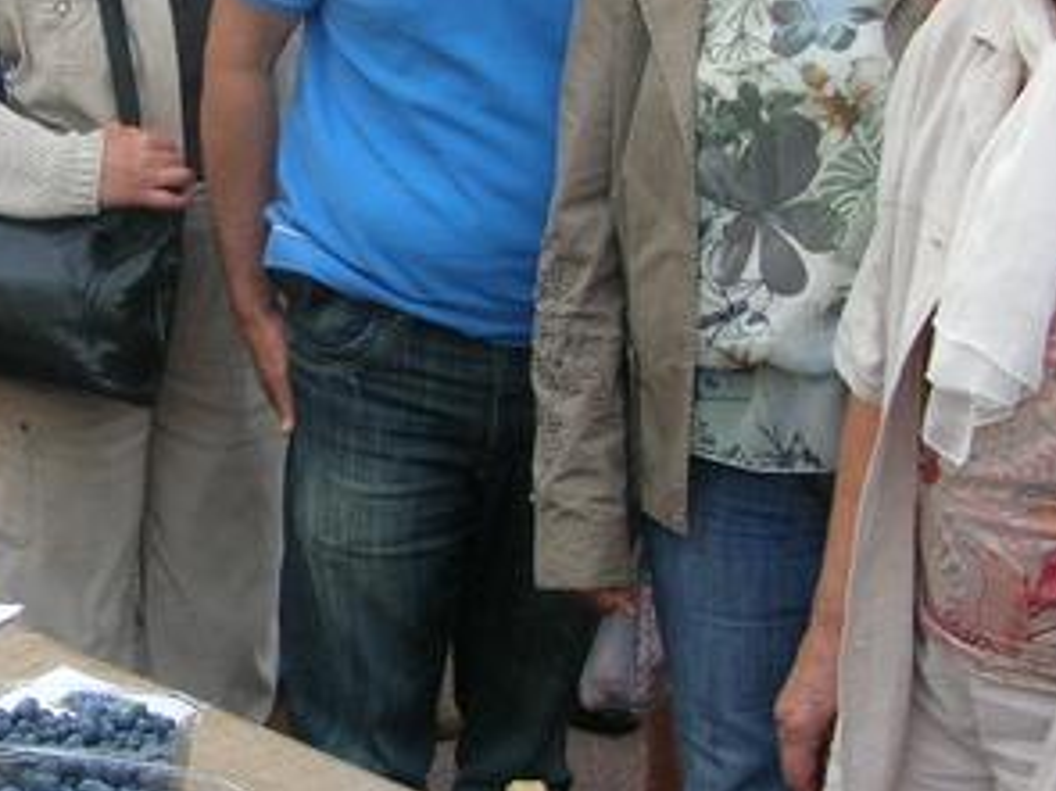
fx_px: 2318
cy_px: 311
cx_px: 197
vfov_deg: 19.3
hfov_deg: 25.2
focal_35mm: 76
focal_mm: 5.8
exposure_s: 1/78.1
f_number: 2.8
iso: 50
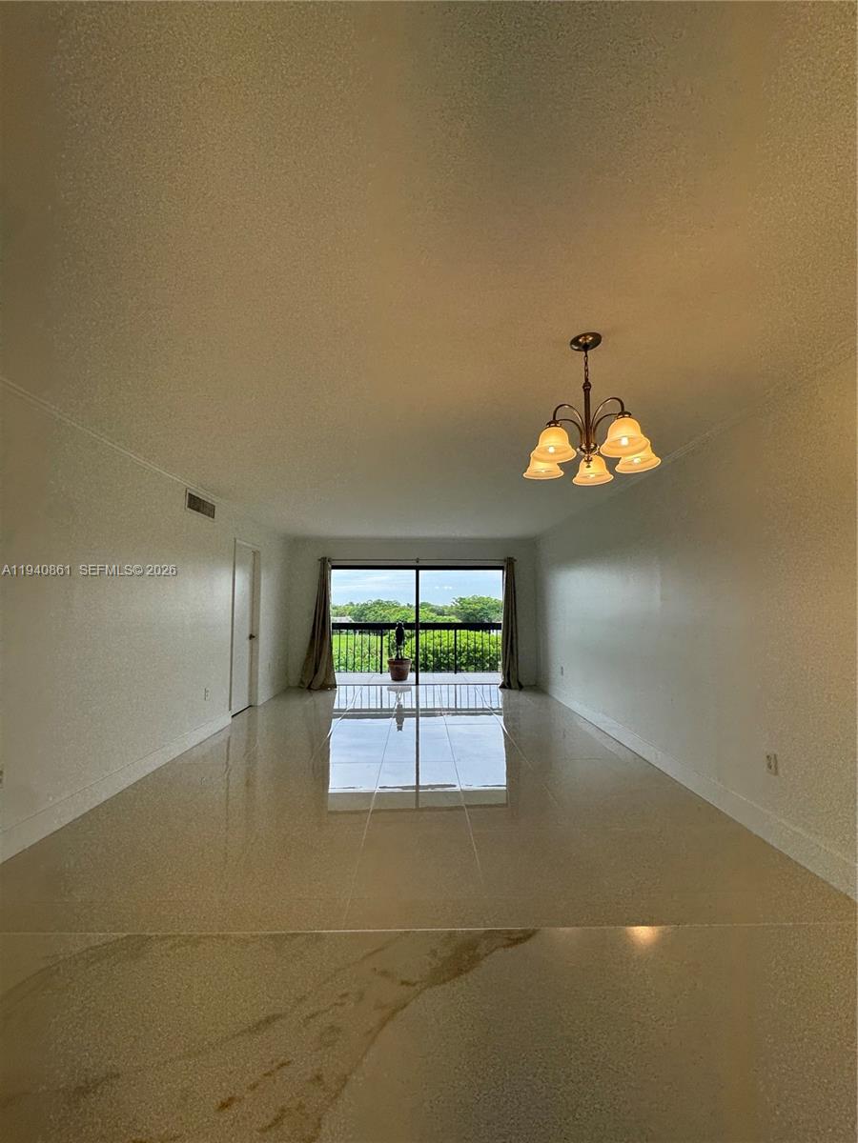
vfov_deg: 102.1
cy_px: 572
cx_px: 429
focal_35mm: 14
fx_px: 463
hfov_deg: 85.7
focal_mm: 2.22
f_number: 2.2
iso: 40
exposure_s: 1/181
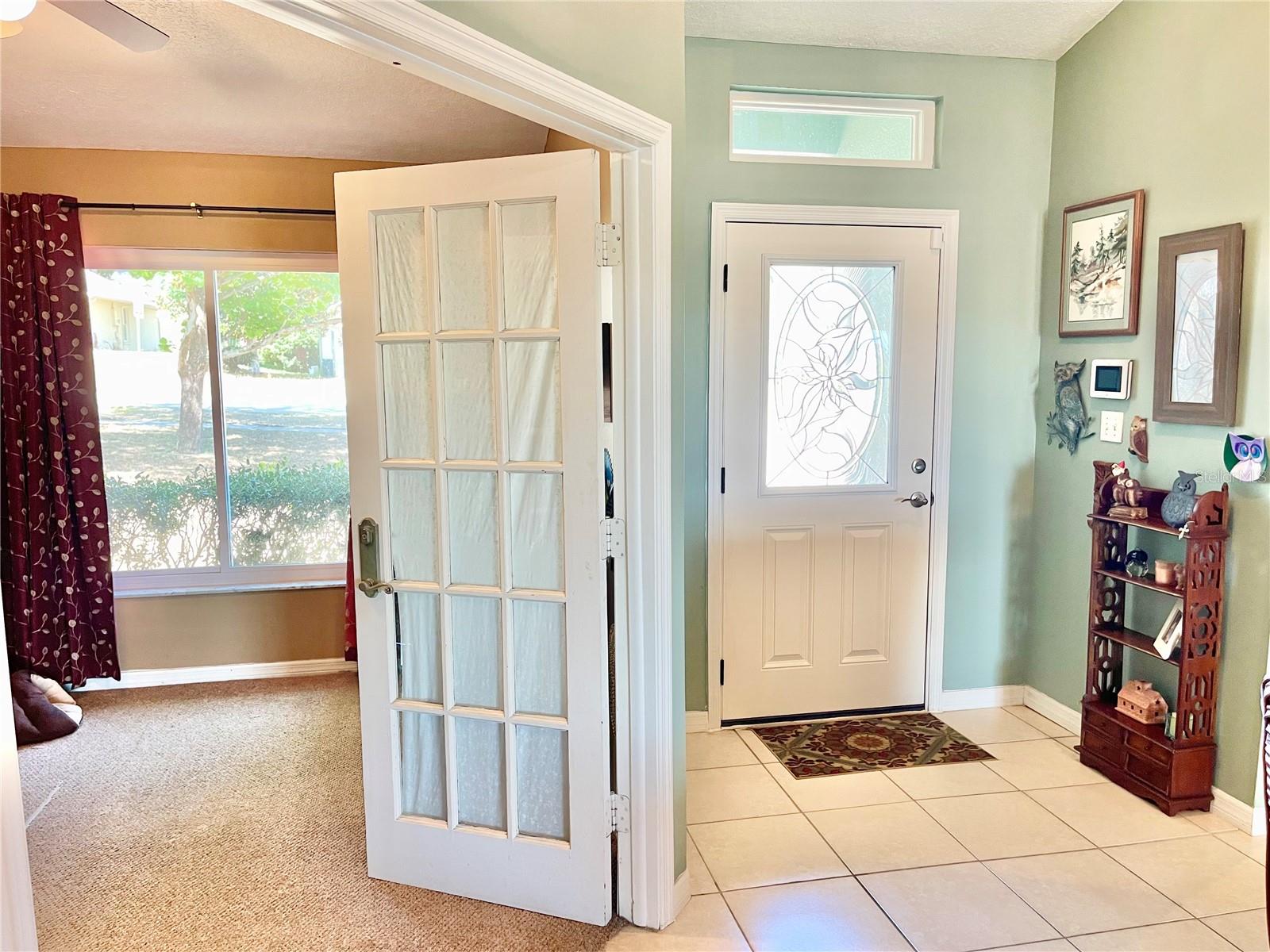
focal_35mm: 25
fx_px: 917
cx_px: 635
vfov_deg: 54.9
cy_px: 476
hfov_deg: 69.4
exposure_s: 1/60
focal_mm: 5.1
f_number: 1.6
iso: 100
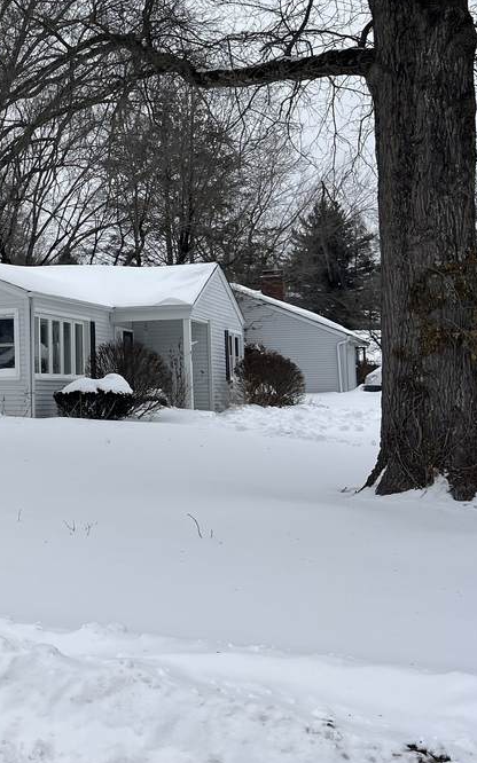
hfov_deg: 21.8
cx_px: -159
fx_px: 1103
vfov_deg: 38.0
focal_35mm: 53
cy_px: 300
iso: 50
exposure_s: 1/2841
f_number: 1.5
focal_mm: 5.7
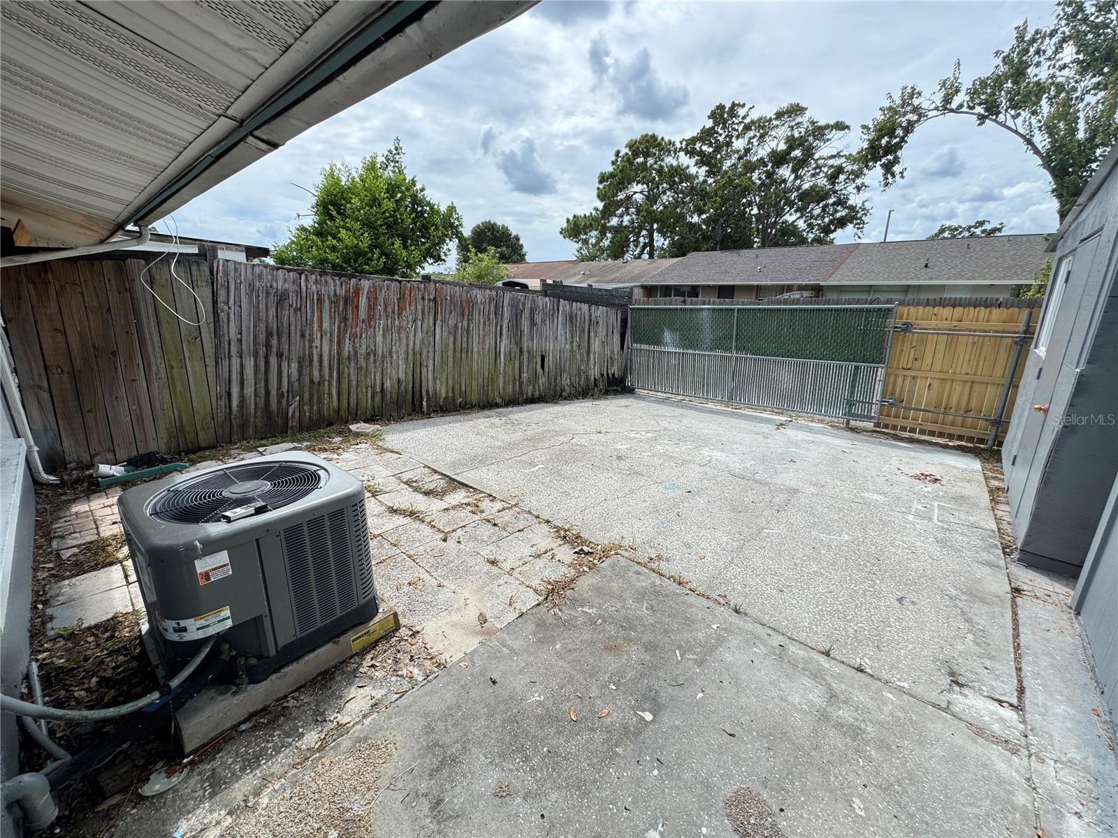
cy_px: 419
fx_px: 452
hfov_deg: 102.1
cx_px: 559
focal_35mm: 14
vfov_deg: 85.7
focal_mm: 2.22
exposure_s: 1/1346
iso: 50
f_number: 2.2
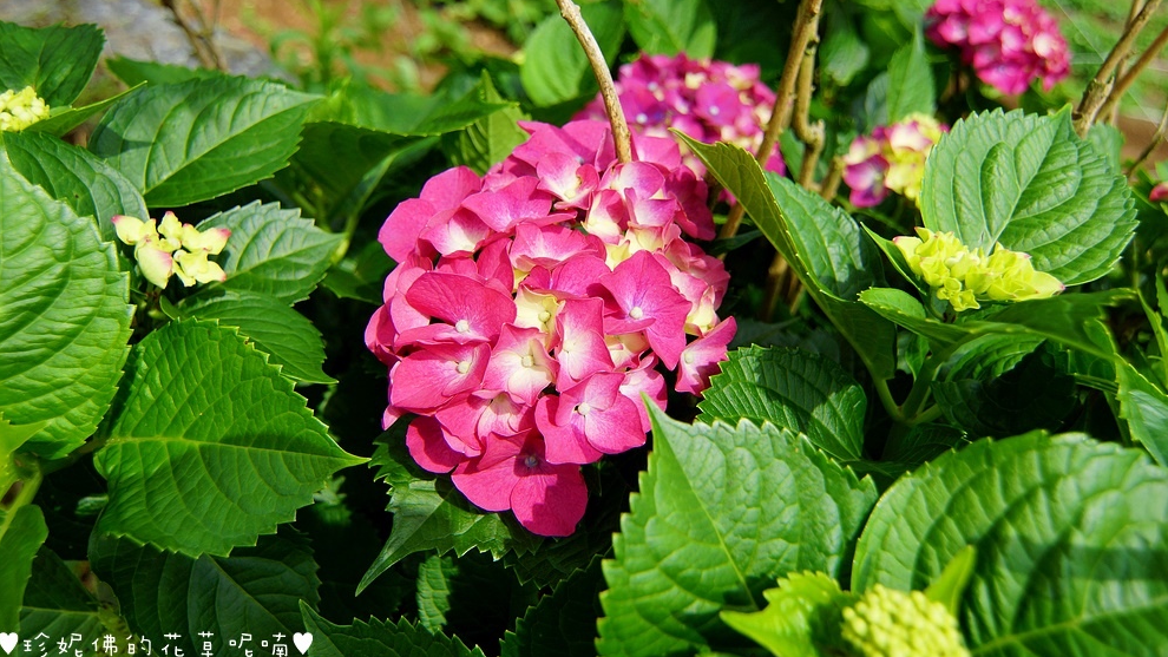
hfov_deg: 71.9
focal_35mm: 26
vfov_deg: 44.3
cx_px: 602
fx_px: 805
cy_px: 292
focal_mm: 16
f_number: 4
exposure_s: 1/1000
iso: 100
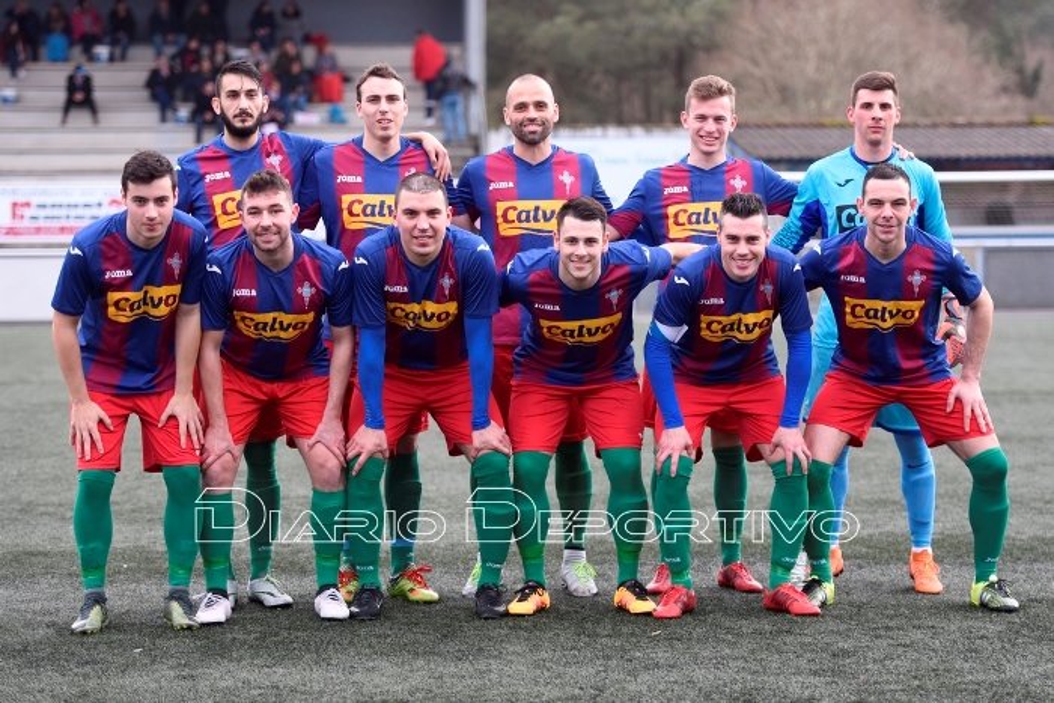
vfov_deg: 13.7
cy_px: 352
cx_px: 527
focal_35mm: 100
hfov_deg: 20.4
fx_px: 2928
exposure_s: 1/1250
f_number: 2.8
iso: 800
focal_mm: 100
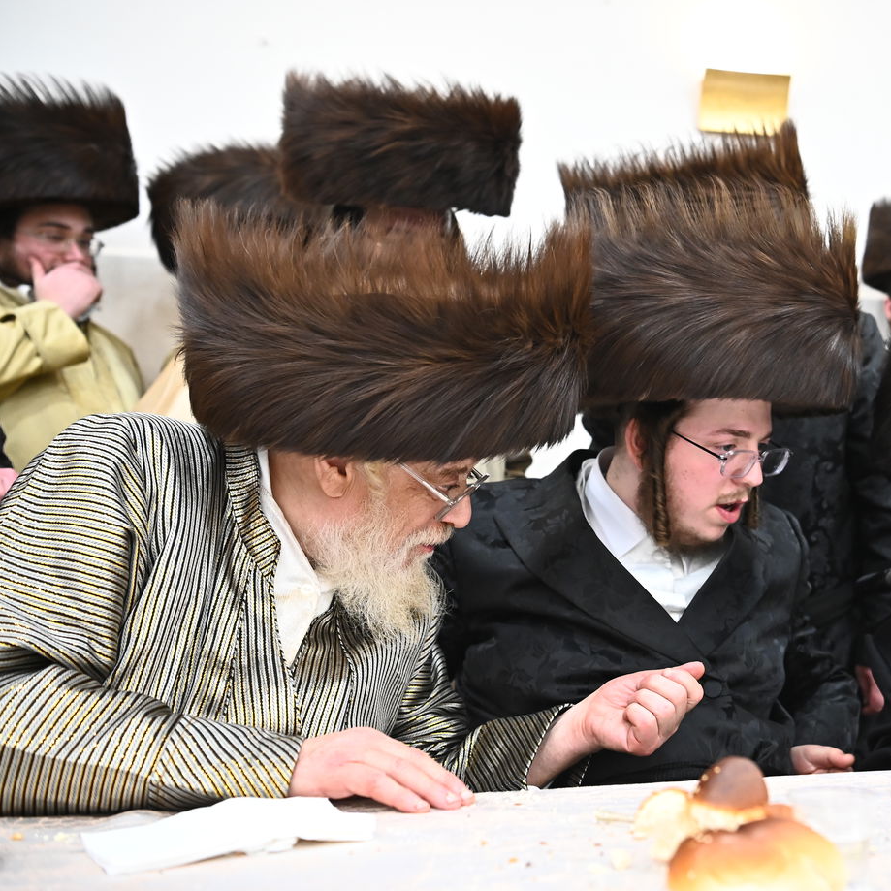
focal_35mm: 44
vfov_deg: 38.3
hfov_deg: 37.6
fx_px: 1281
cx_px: 646
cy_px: 443
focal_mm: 34
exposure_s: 1/200
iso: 2500
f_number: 3.5
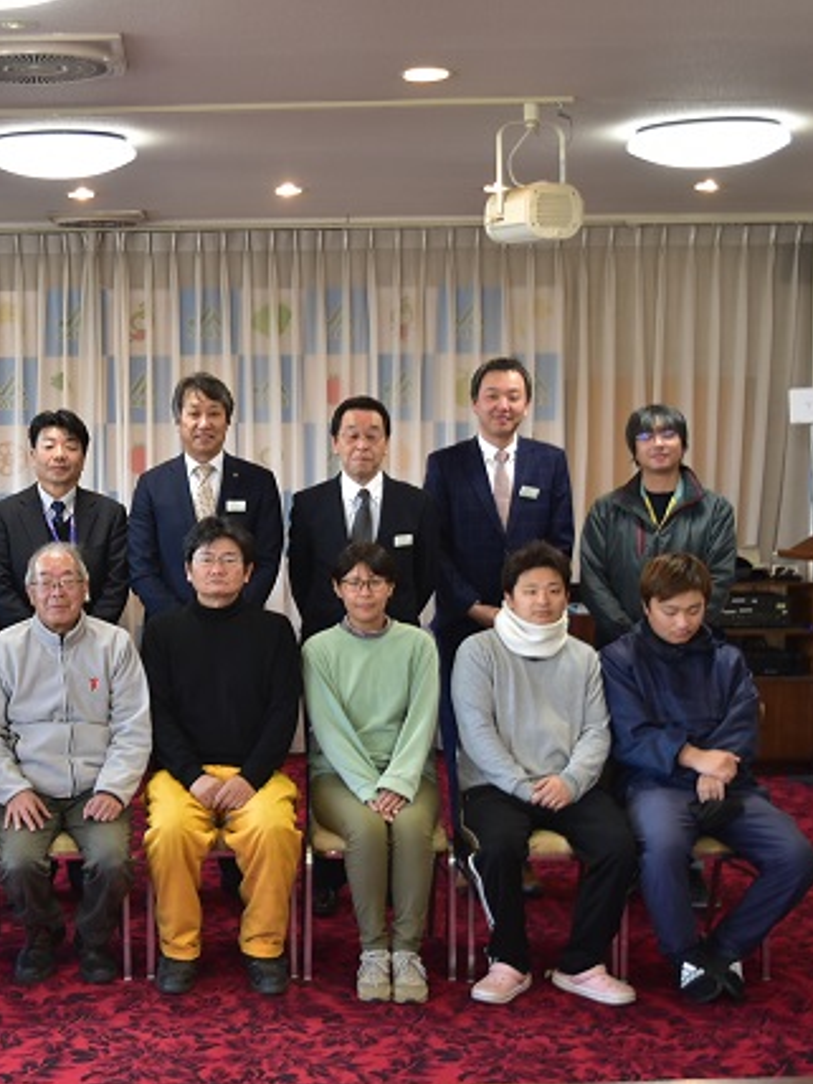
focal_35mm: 57
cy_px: 545
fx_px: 1785
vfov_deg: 33.8
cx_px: 91
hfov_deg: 24.9
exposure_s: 1/60
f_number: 4
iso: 400
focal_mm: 26
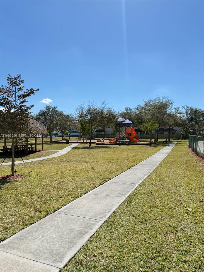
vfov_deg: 71.6
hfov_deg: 56.8
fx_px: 189
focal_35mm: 24
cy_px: 136
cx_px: 102
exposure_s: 1/4405
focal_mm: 6.76
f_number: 1.78
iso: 100
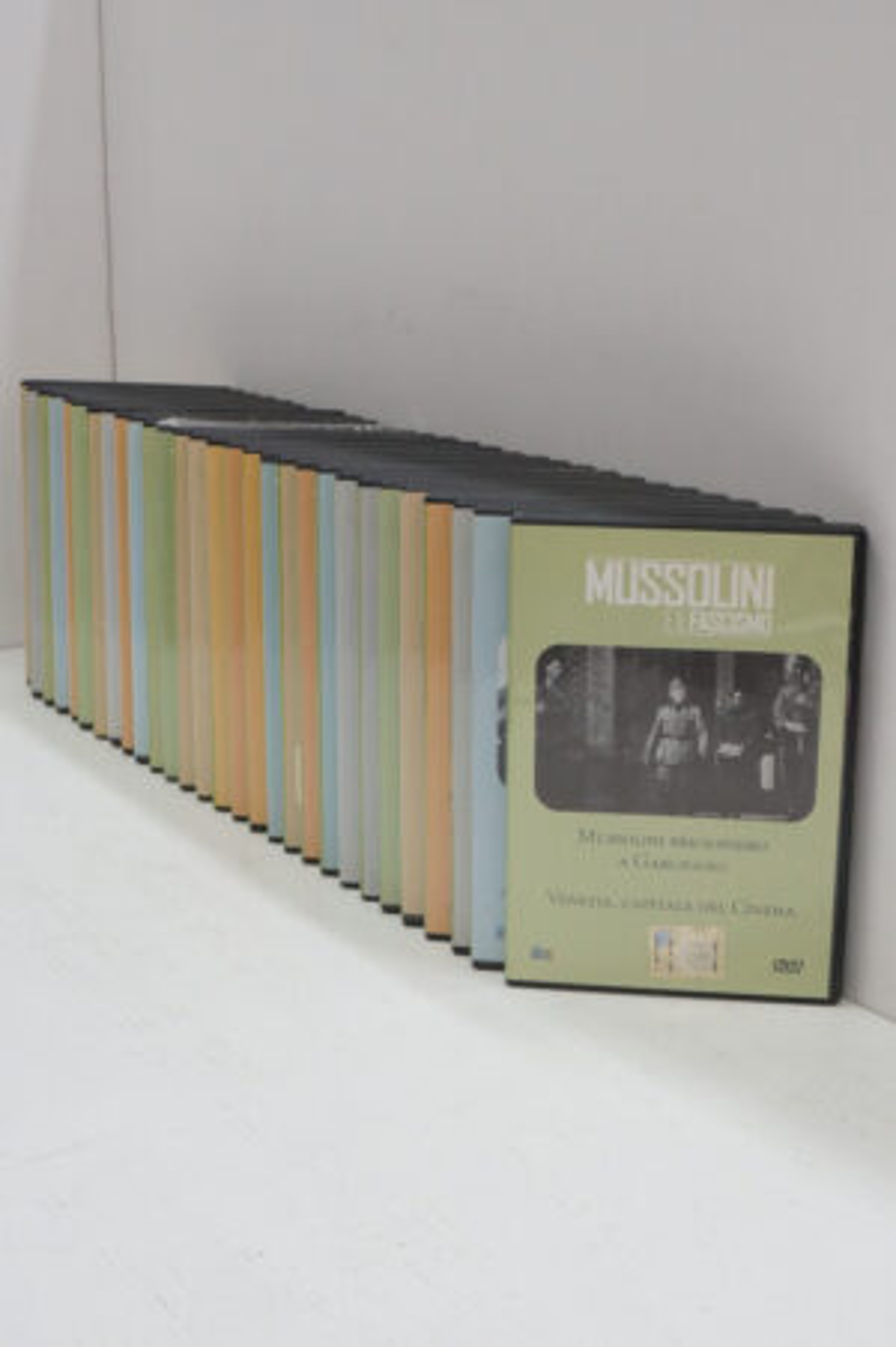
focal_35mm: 28
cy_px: 674
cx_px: 448
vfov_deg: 64.6
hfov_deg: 45.6
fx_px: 1066
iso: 640
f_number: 4.5
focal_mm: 19
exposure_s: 1/60
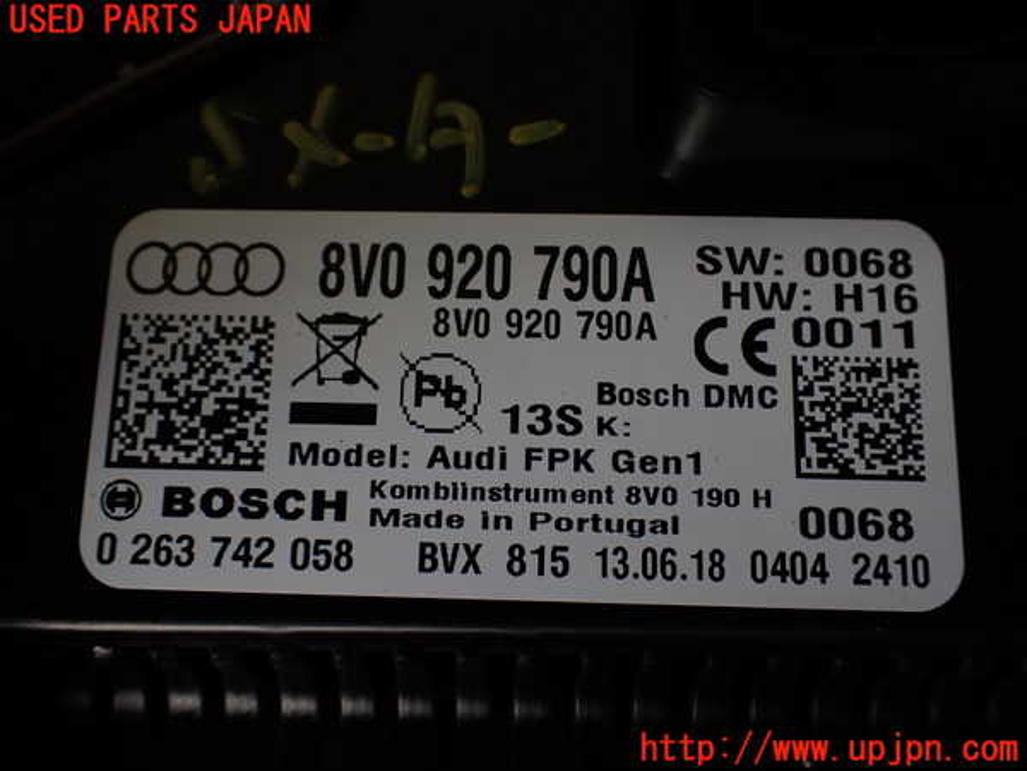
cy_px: 386
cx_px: 514
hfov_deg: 60.0
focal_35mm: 30
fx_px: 890
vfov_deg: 46.8
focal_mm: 5.4
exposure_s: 1/200
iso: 100
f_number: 2.3
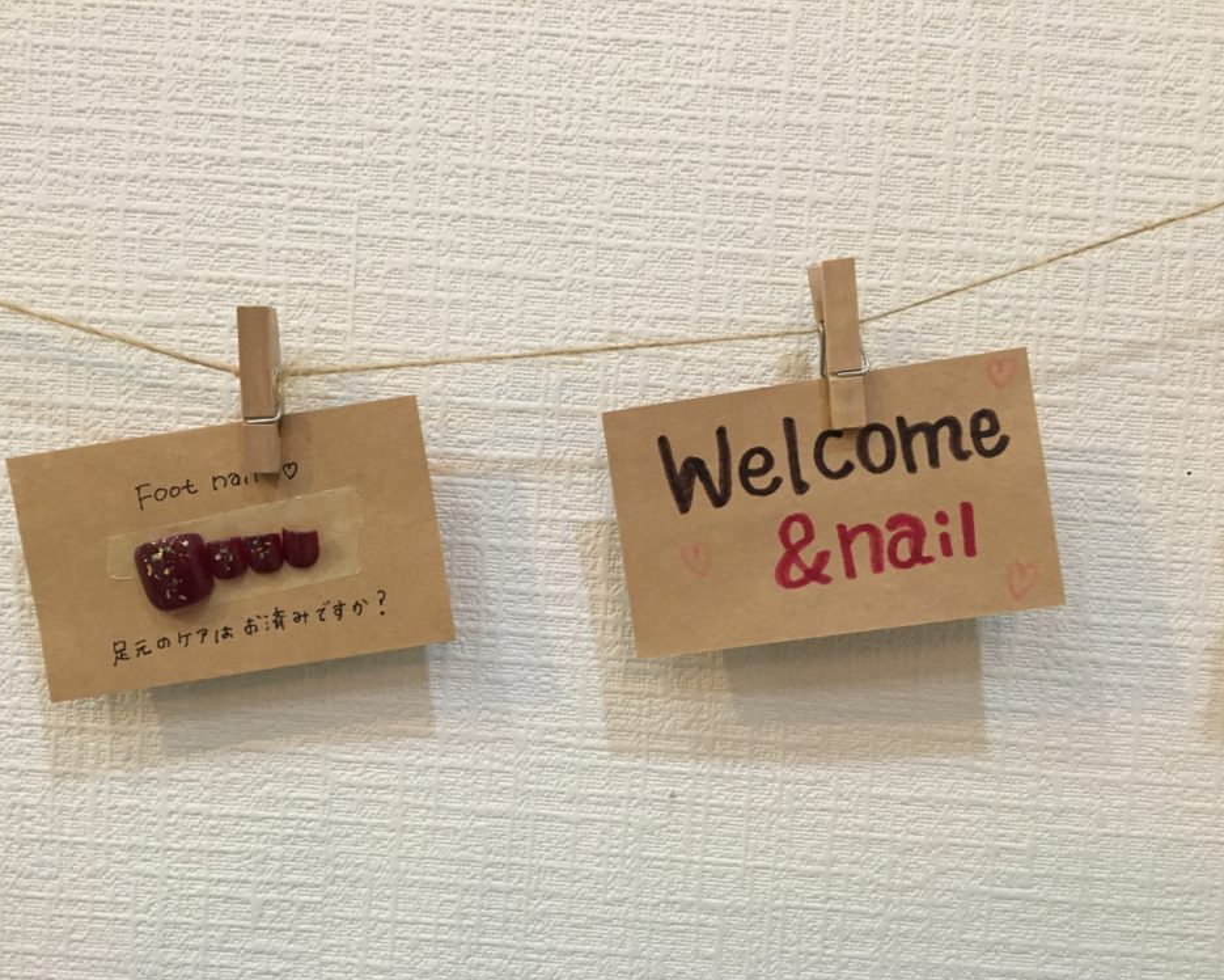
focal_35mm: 31
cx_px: 576
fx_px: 1123
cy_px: 500
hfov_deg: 57.1
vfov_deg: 47.1
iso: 160
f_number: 2.2
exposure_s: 1/30
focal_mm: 4.15
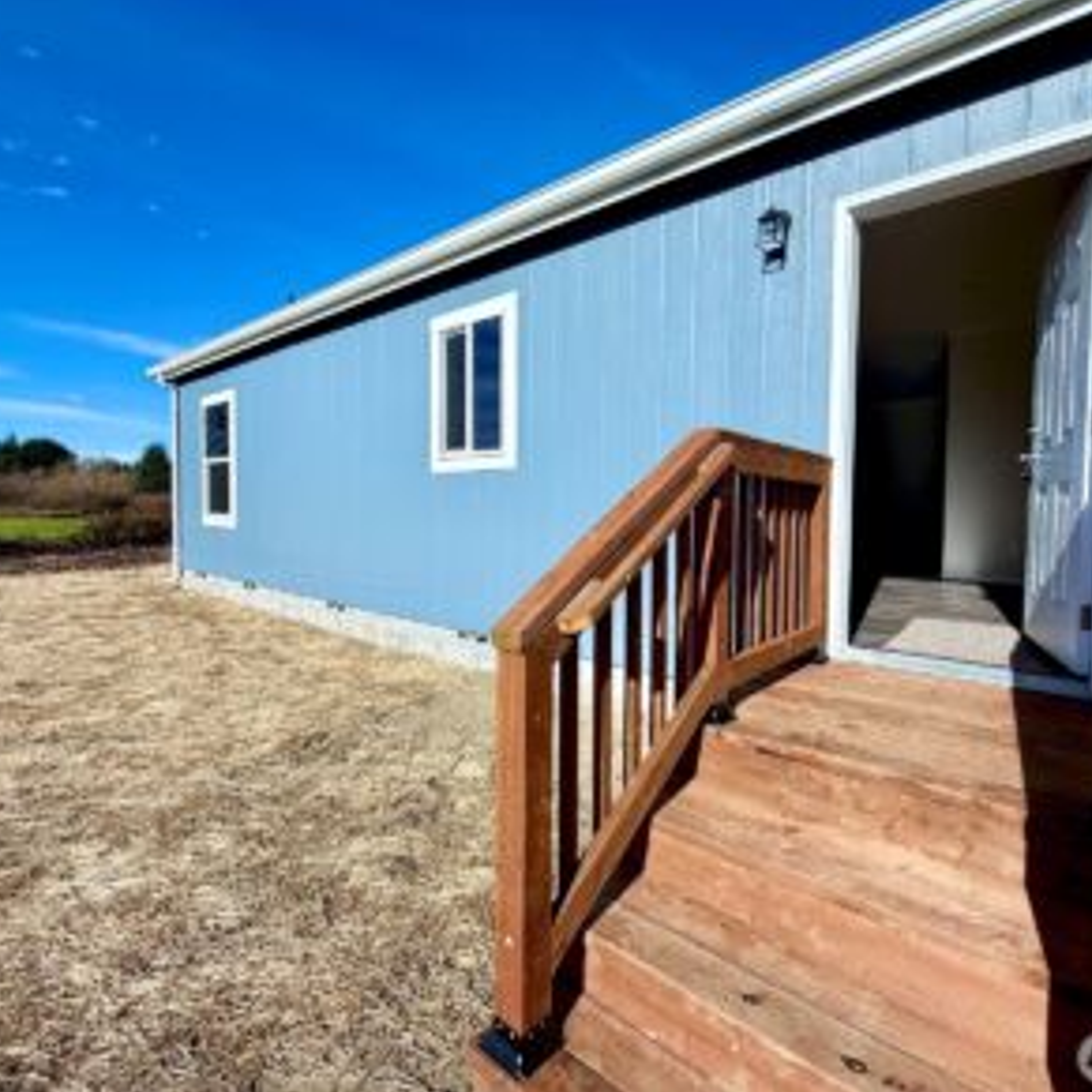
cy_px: 533
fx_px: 607
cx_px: 570
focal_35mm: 17
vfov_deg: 84.0
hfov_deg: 83.9
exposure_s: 1/1050
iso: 20
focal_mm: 2.22
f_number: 2.2
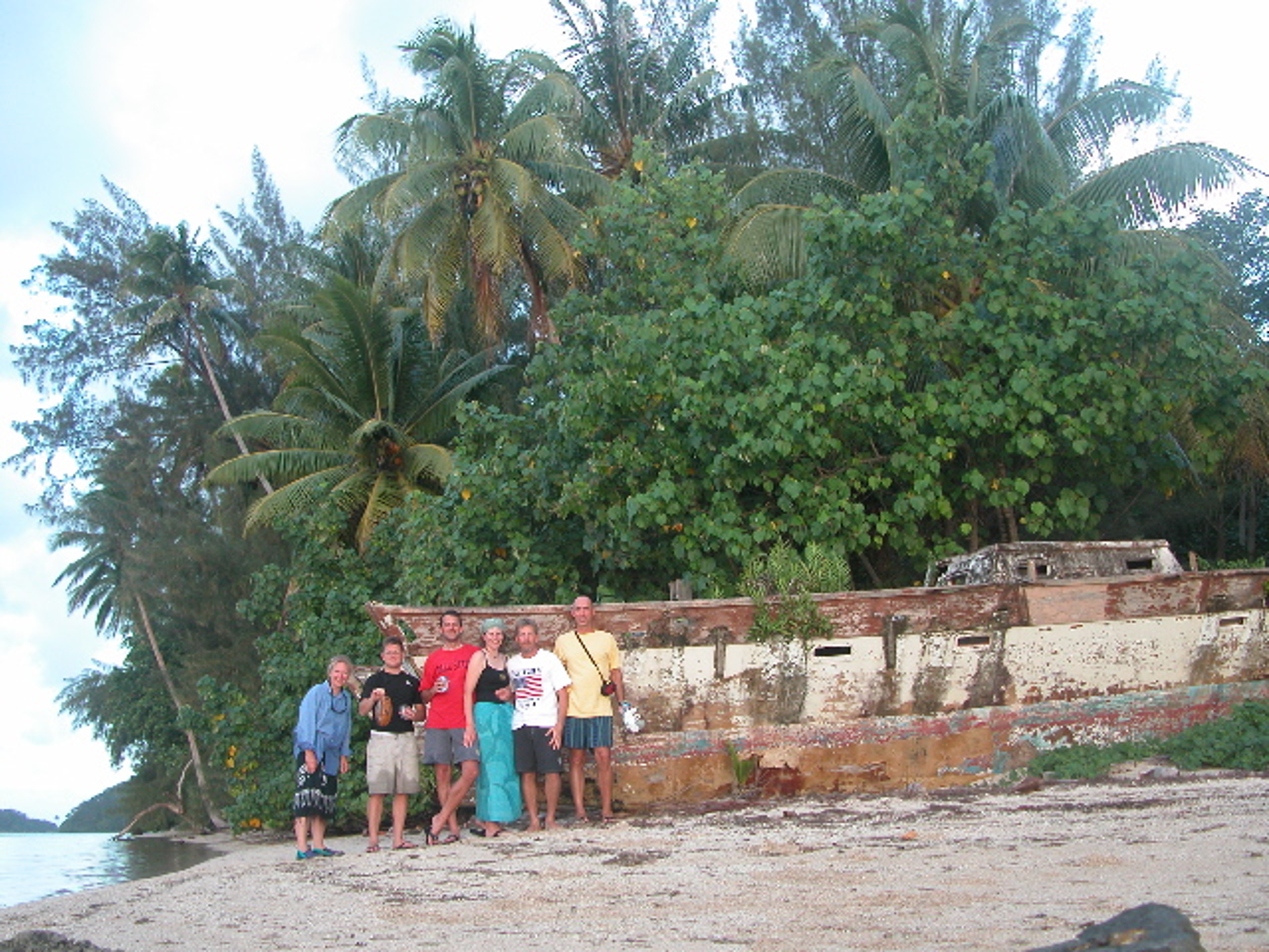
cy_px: 476
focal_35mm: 35
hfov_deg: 52.6
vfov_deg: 40.7
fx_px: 1283
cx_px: 634
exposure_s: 1/41.3
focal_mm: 8.9
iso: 100
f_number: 2.8
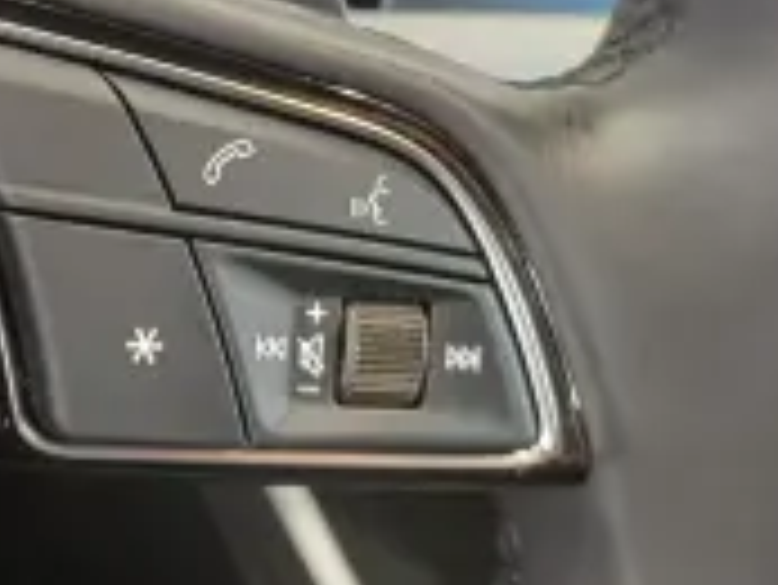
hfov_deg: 35.5
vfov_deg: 26.9
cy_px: 32
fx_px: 1170
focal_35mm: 52
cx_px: 144
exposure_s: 1/30
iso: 320
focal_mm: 4.65
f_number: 1.8
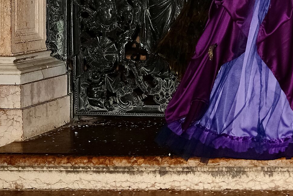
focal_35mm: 101
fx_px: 822
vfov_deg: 13.4
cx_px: 174
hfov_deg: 20.2
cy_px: 0
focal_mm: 27
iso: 2000
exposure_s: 1/250
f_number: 1.2
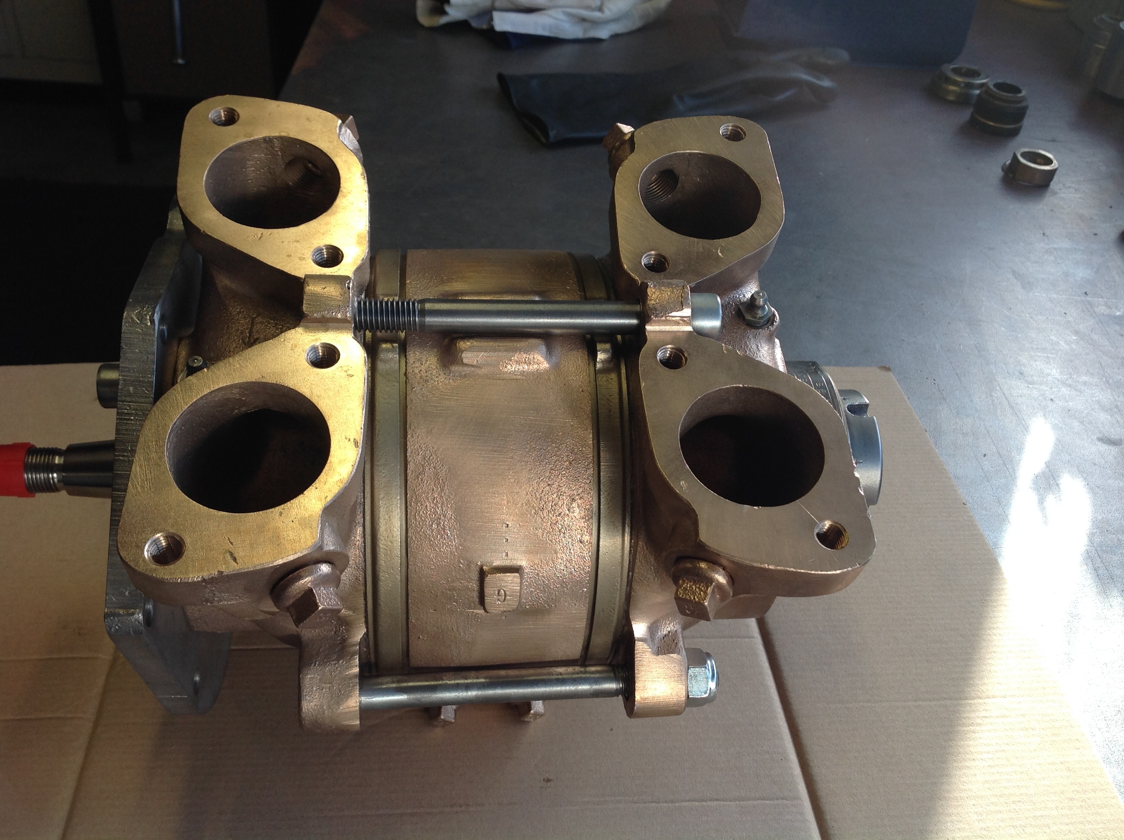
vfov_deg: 40.6
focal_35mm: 35
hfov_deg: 52.7
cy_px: 420
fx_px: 1135
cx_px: 562
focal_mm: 4.28
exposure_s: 1/124
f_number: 2.4
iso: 50
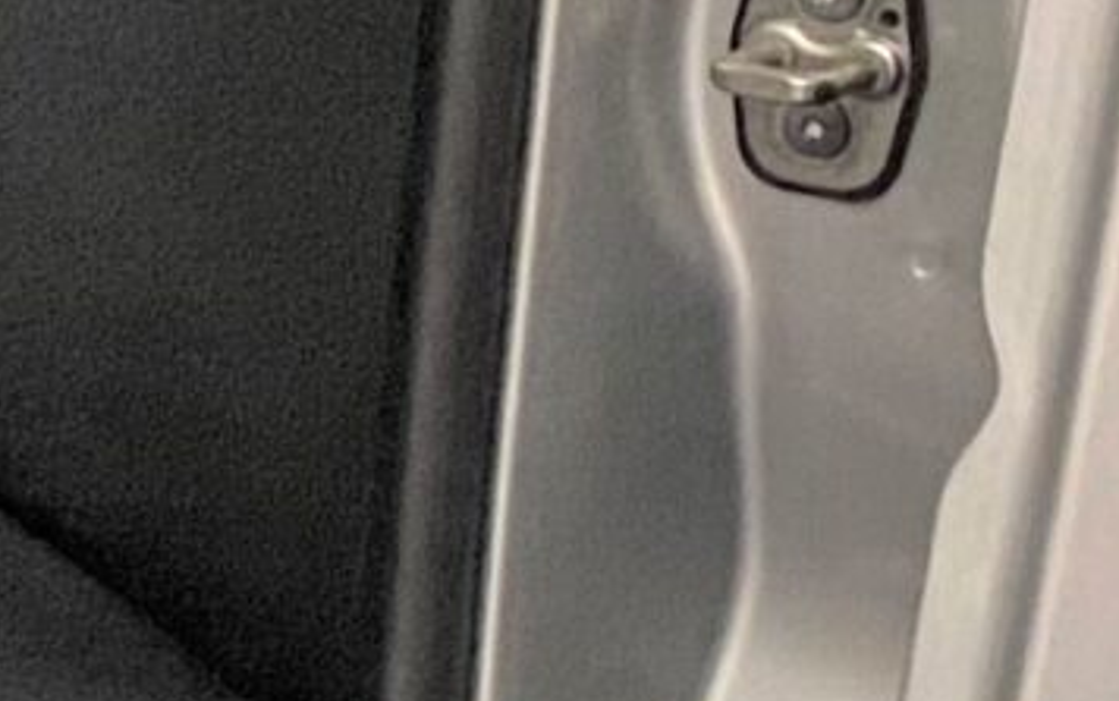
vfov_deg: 6.6
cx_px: -2367
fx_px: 6042
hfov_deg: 8.6
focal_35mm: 198
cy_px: -9
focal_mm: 4.25
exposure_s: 1/50
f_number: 1.8
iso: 500
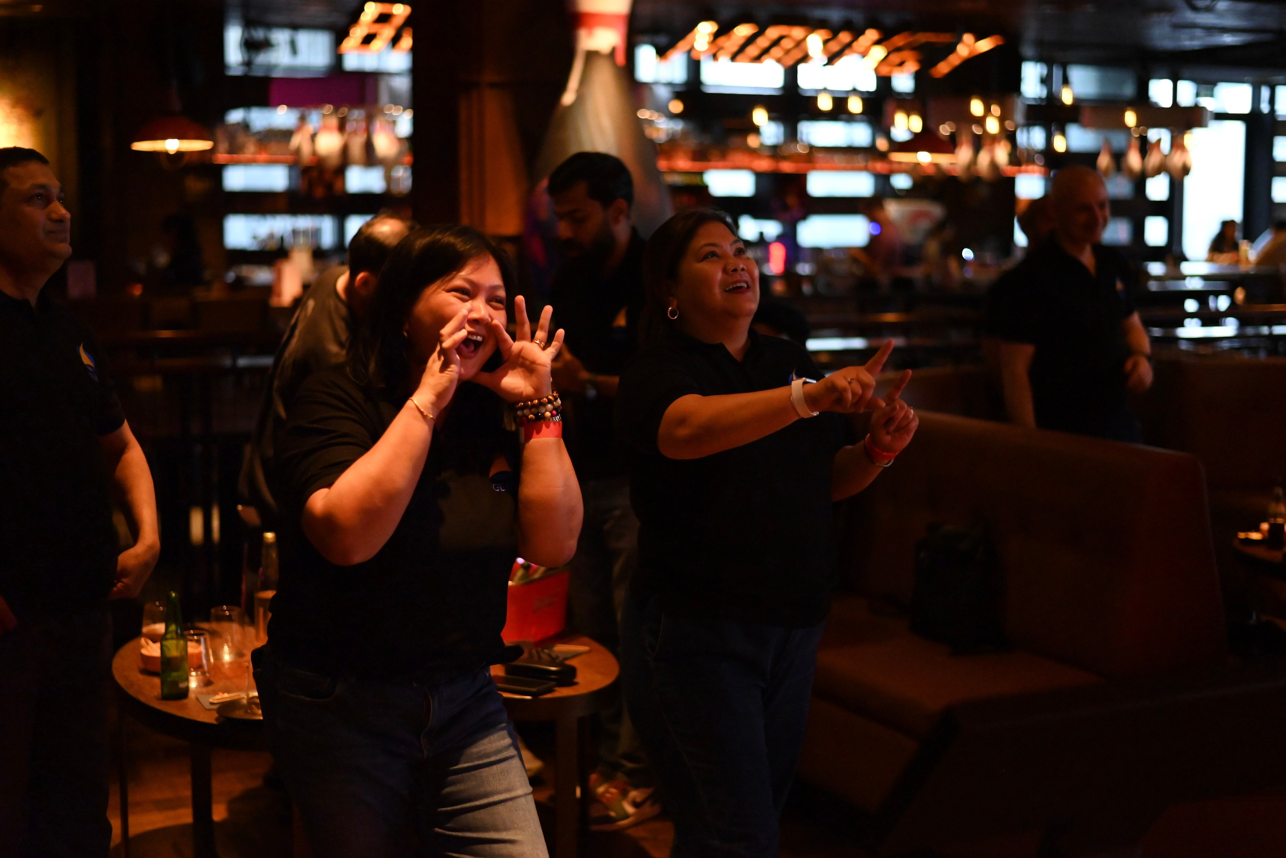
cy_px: 429
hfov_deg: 39.6
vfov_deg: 27.0
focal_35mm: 50
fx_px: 1787
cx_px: 643
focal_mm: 50
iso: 7200
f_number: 1.8
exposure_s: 1/1250
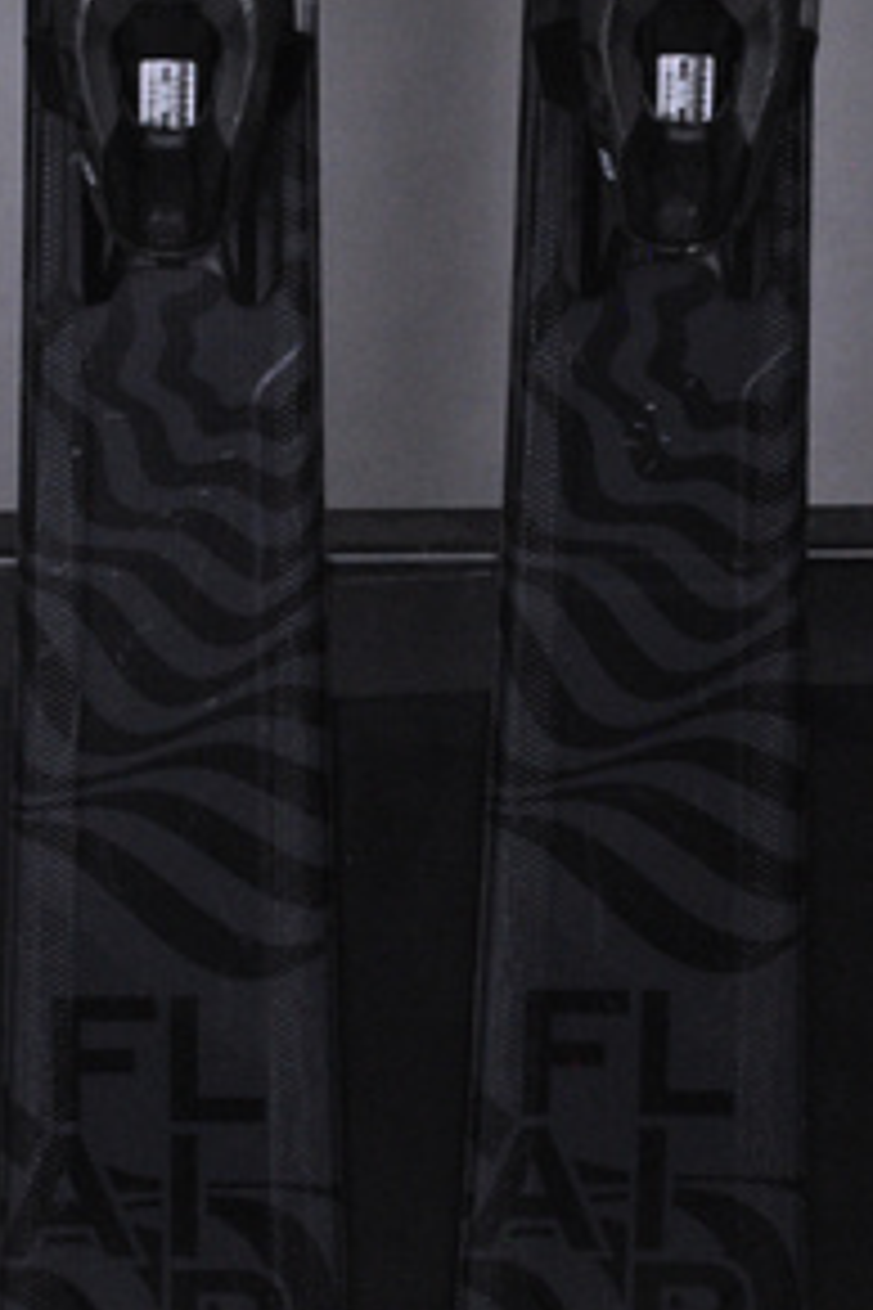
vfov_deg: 11.8
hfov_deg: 7.9
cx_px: 407
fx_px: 6320
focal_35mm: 174
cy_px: 815
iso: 3200
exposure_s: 1/125
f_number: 11
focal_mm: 75
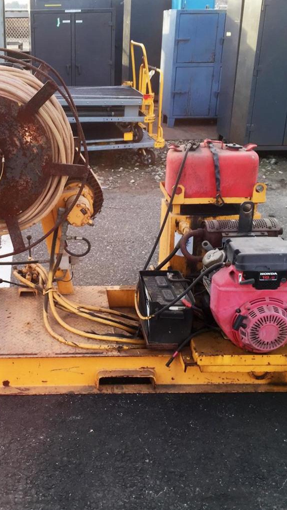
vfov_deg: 46.4
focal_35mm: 44
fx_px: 595
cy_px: 248
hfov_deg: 26.6
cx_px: 55
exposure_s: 1/122
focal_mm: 4.15
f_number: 2.2
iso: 32
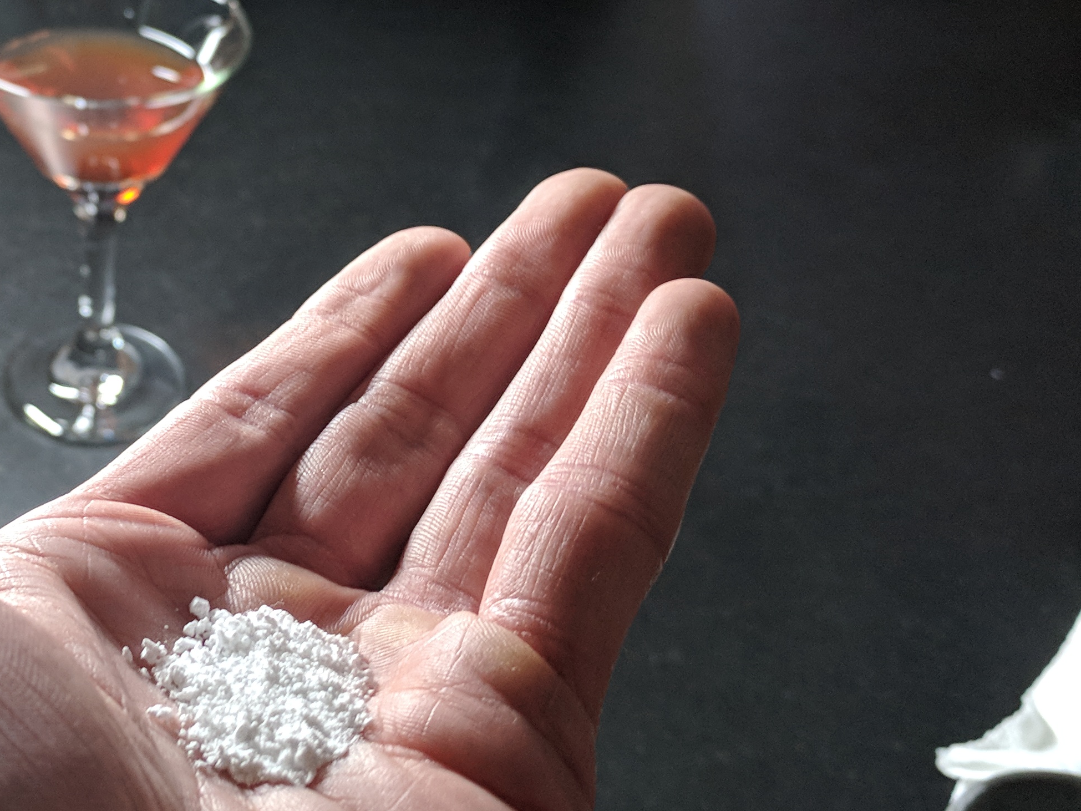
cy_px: 265
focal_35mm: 54
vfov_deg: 26.9
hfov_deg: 33.7
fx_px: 1686
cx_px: 113
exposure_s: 1/60
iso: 241
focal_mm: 4.67
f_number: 2
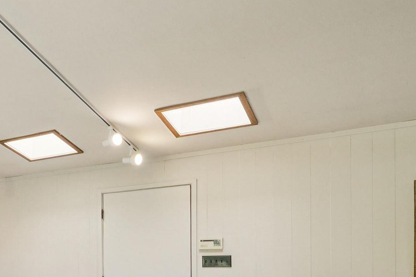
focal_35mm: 41
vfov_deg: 30.1
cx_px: -83
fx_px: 474
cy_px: 283
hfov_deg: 36.5
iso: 400
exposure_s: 1/40
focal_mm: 14
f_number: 9
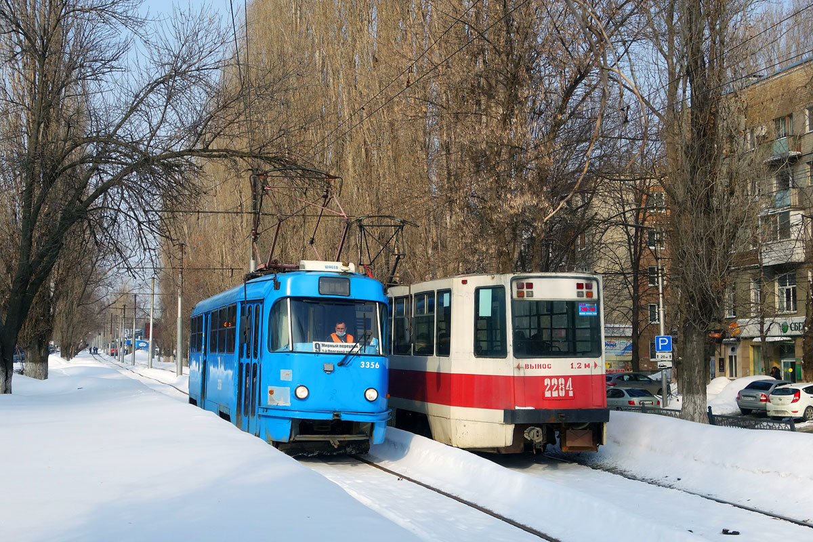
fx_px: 1016
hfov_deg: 43.6
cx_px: 406
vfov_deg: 29.9
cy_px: 271
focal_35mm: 45
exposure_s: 1/500
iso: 125
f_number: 6.3
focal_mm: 16.59
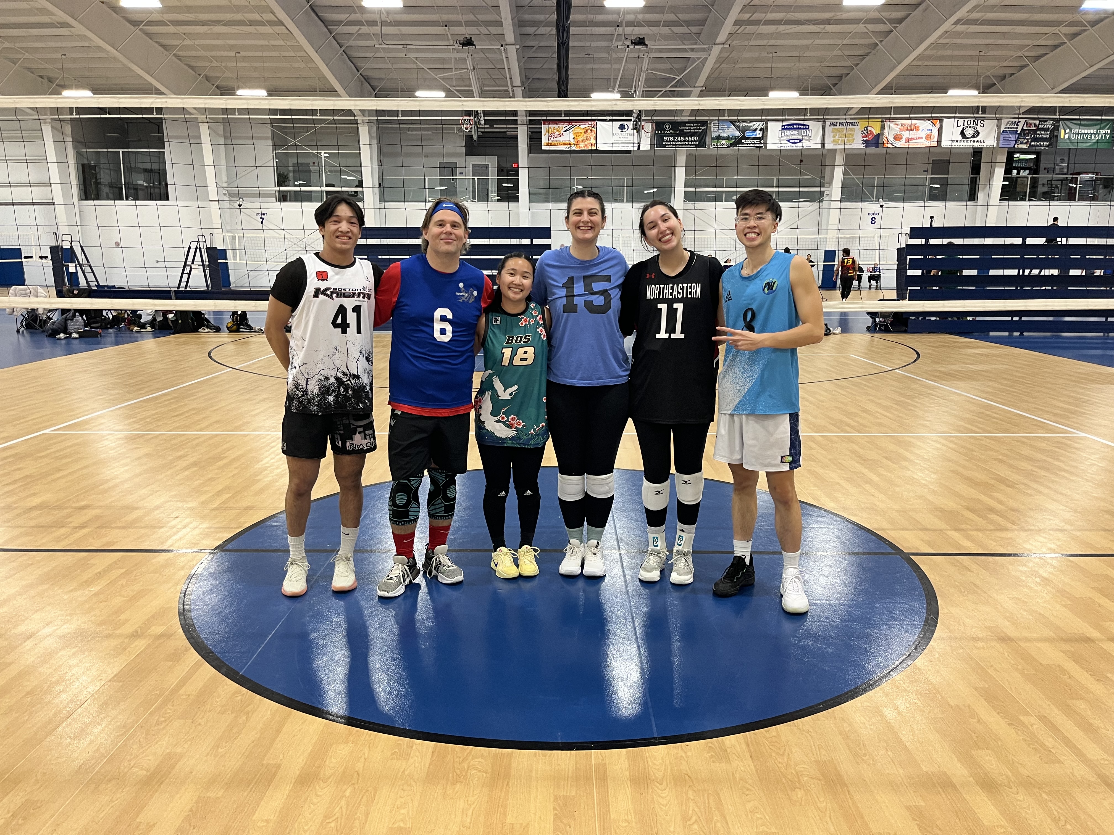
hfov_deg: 67.3
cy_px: 418
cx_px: 557
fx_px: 837
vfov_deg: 53.1
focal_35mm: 26
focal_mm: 5.1
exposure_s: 1/60
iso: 125
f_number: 1.6
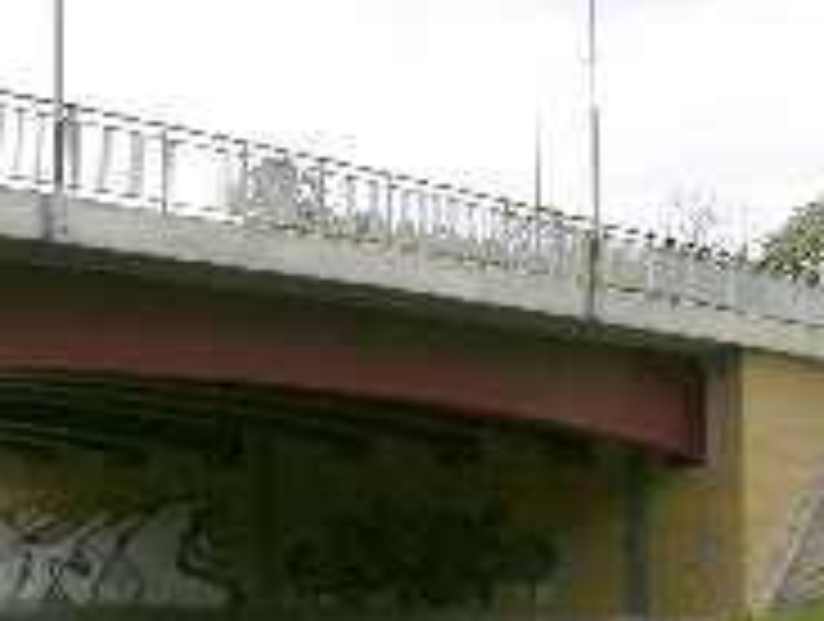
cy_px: 472
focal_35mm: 112
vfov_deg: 13.2
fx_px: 2671
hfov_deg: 16.7
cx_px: -196
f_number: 6.3
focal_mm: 8.9
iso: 50
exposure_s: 1/93.9
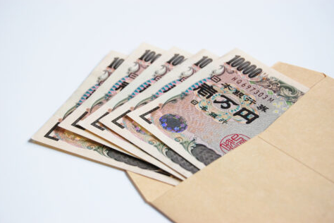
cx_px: 168
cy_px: 111
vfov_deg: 17.9
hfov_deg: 26.7
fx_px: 705
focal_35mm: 76
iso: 400
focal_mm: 50
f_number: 5.6
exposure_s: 1/80
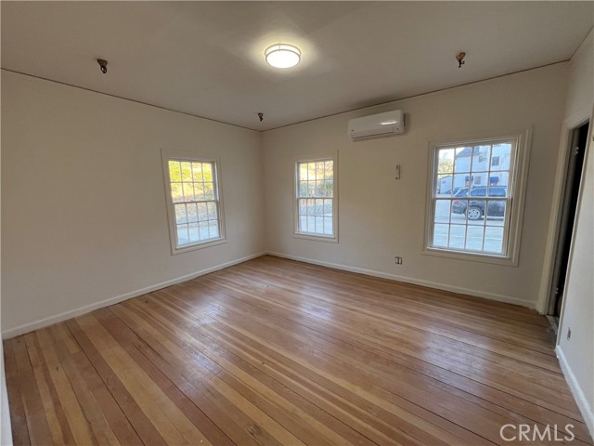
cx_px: 297
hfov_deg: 106.2
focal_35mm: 13
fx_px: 223
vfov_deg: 89.9
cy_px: 223
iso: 80
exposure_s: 1/99
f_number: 1.8
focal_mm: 1.57
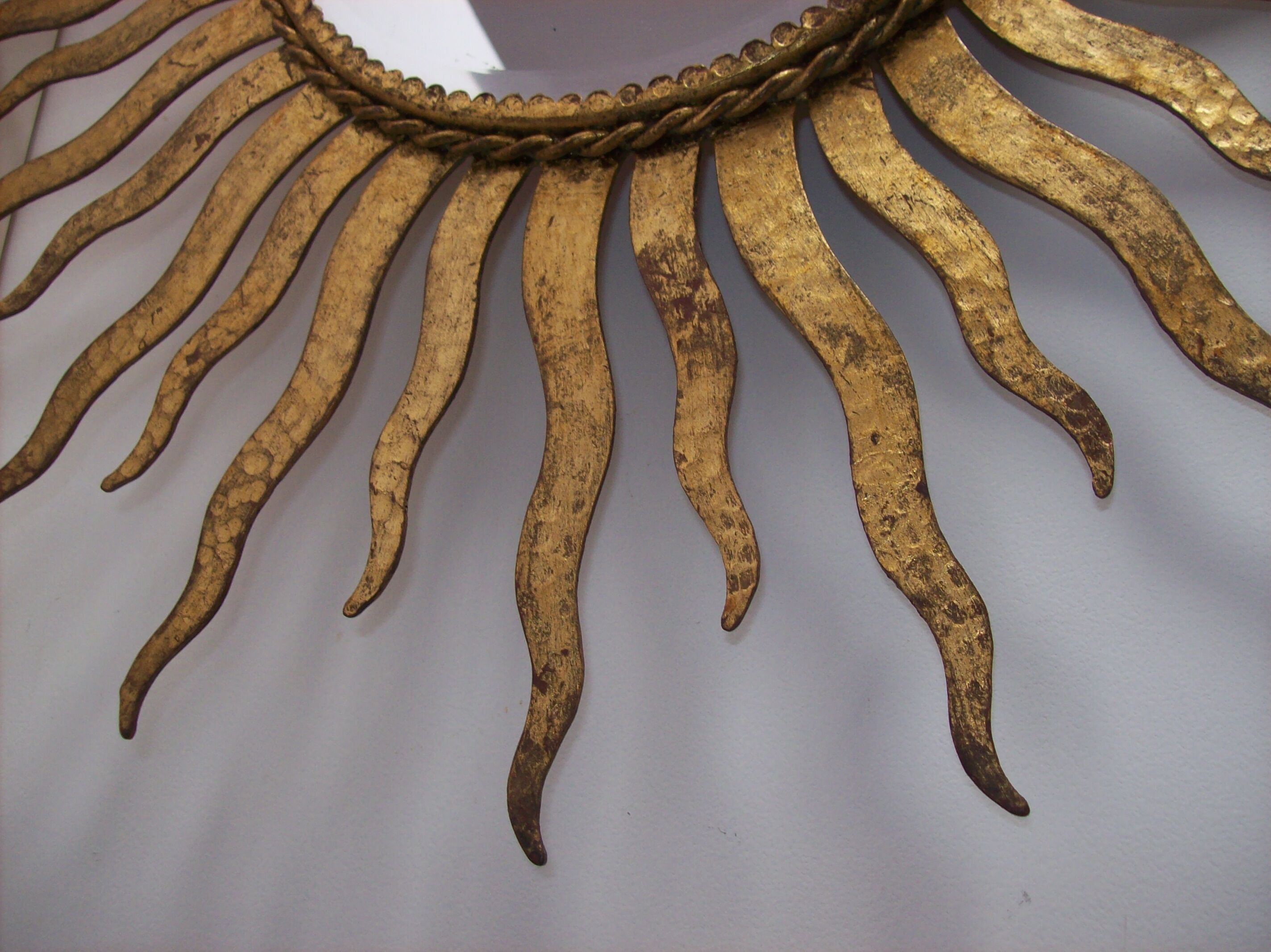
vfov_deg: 39.6
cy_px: 476
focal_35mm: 36
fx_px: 1321
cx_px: 636
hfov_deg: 51.4
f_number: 2.7
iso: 80
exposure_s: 1/64
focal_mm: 6
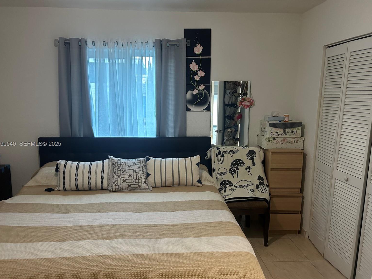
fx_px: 290
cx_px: 179
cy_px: 144
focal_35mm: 27
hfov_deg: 65.3
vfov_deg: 51.4
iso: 320
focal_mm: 5.7
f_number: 1.5
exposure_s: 1/60
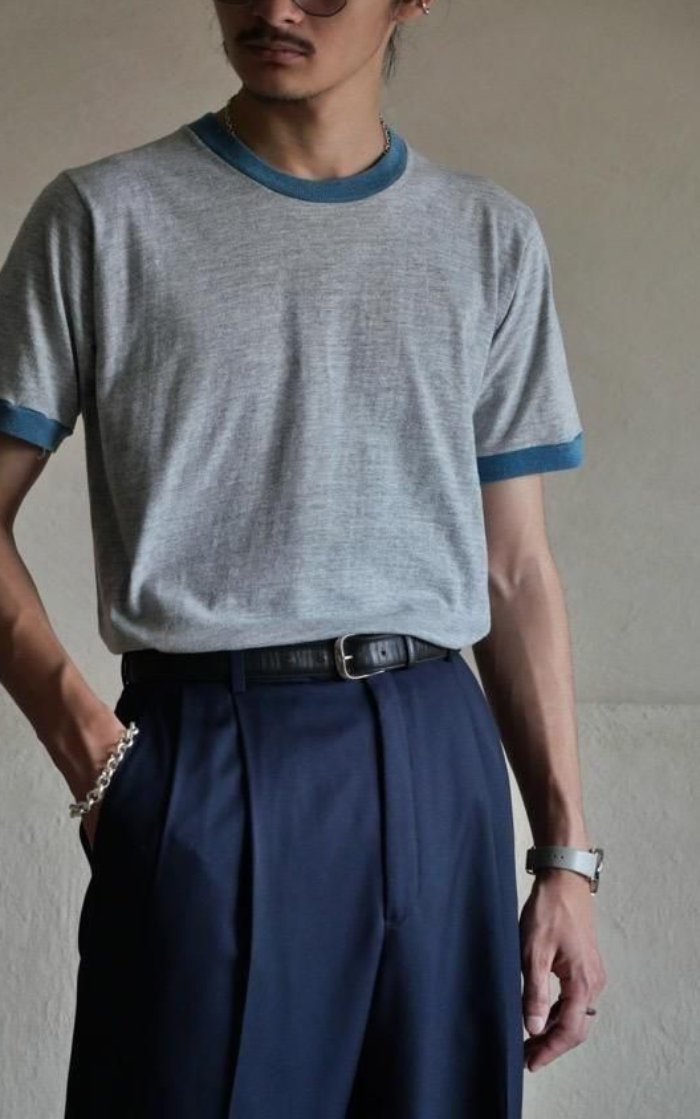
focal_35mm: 120
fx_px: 3660
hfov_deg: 10.9
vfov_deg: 17.4
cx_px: 281
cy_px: 560
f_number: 4
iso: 640
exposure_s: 1/125
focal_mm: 56
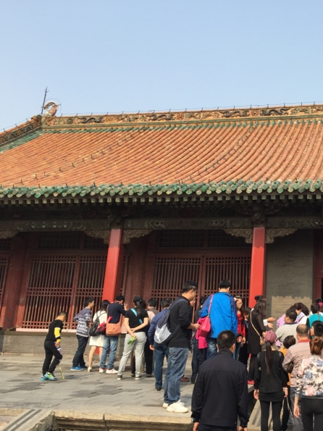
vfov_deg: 47.9
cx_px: 282
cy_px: 216
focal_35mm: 39
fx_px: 485
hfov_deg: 35.0
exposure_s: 1/1412
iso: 32
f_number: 2.2
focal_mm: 4.15
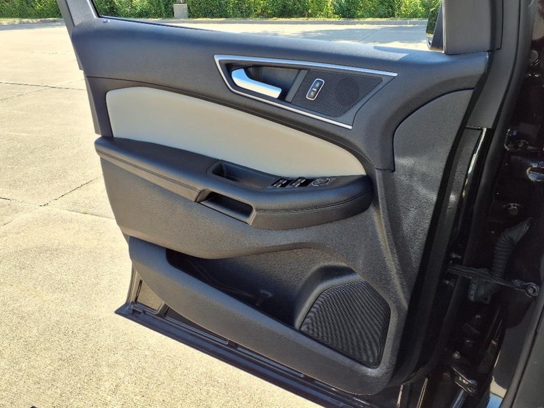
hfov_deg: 65.3
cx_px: 272
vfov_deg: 51.4
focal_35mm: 27
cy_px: 204
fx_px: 424
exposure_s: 1/417
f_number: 1.9
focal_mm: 3.58
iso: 40
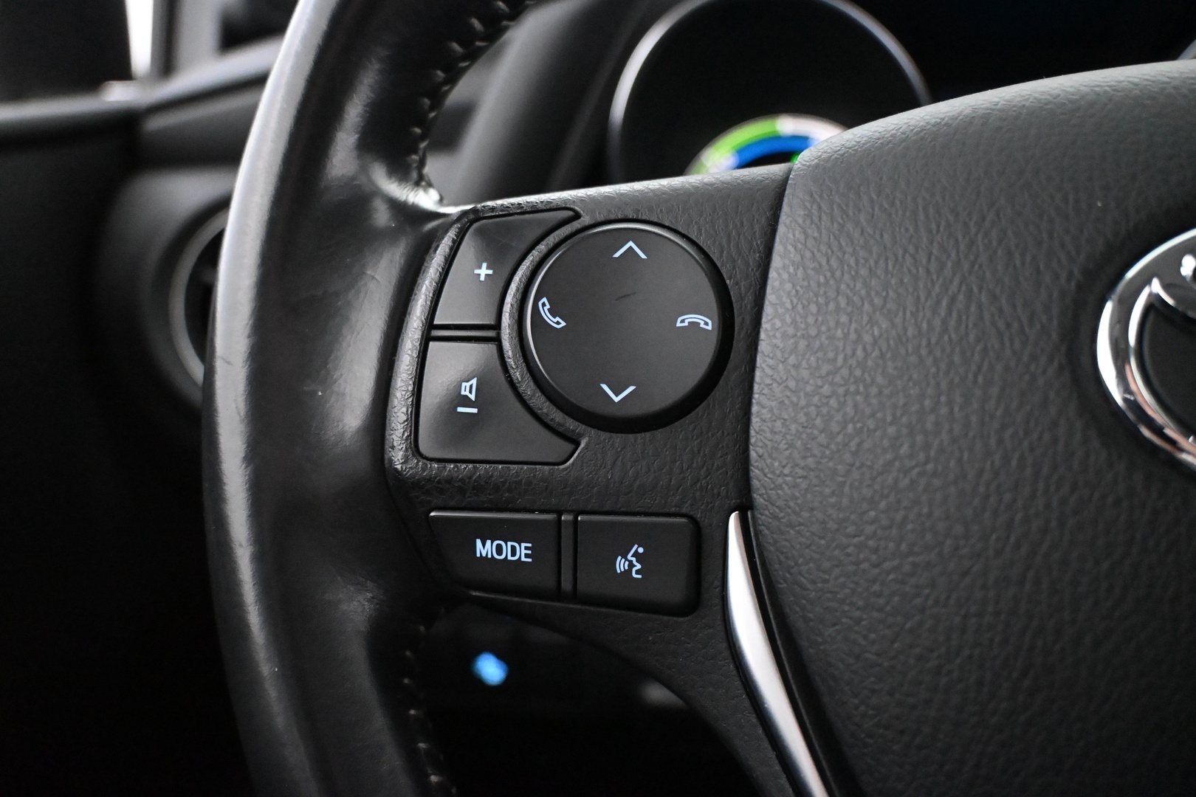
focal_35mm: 32
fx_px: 1046
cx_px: 598
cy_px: 398
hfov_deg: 59.5
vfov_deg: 41.7
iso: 9000
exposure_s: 1/60
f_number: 4
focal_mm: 21
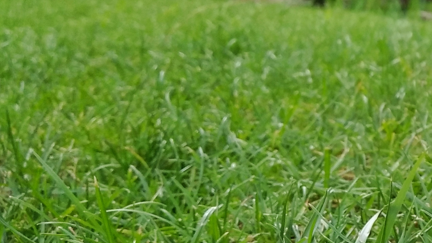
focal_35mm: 63
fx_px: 722
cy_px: -11
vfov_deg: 18.5
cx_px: 583
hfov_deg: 27.1
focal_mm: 3.66
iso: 95
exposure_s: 1/100
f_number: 2.2
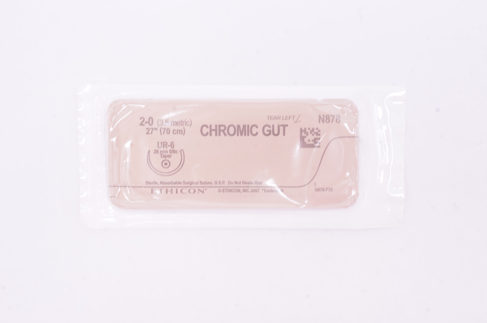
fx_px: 689
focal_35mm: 51
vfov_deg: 26.4
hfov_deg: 38.9
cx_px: 244
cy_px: 162
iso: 800
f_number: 16
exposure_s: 1/13
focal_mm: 34
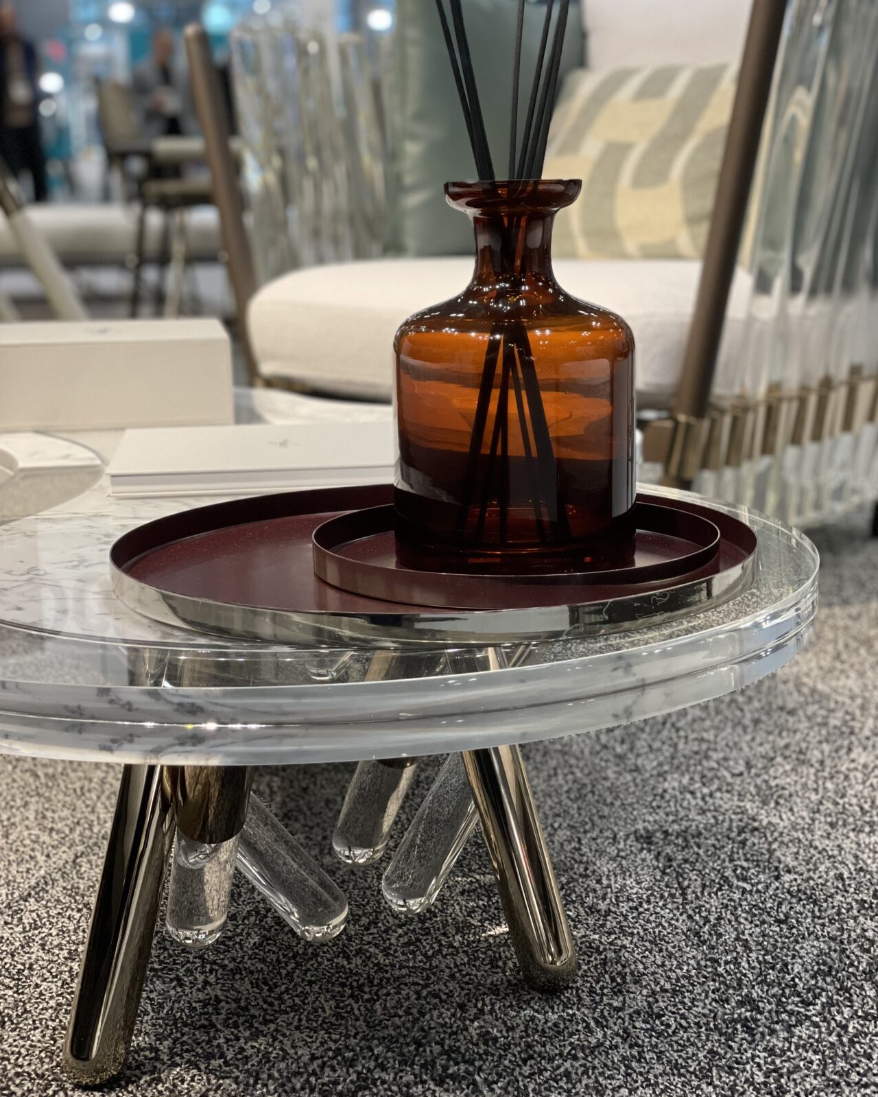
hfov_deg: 27.6
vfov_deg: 34.1
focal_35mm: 55
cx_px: 441
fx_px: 1786
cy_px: 513
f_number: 2
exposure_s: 1/120
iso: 250
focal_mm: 6
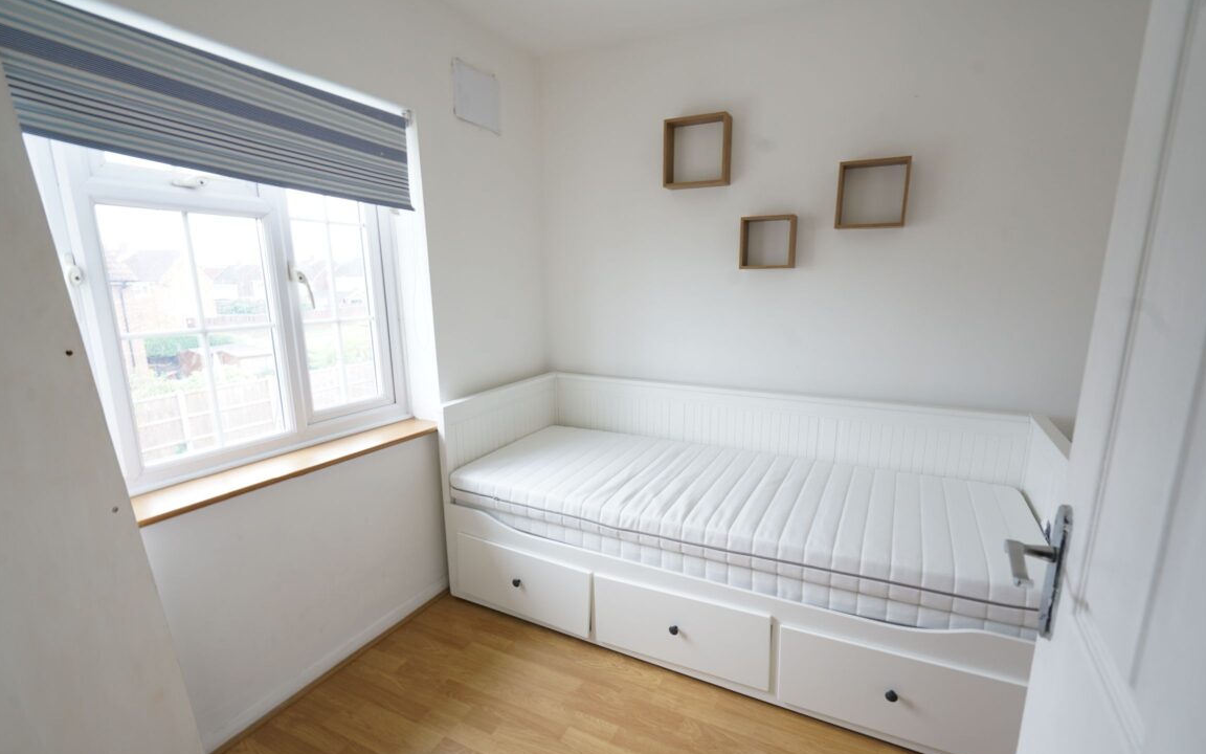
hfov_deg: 94.4
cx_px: 607
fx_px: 559
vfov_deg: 67.9
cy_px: 400
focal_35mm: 17
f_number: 7.1
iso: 400
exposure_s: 1/8
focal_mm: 16
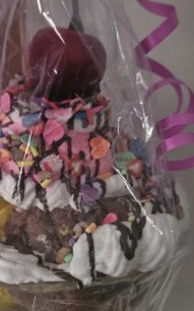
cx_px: 54
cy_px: 141
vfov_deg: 52.7
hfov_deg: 33.9
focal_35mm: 37
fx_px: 313
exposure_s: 1/25.1
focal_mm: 5.4
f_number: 1.8
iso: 1000
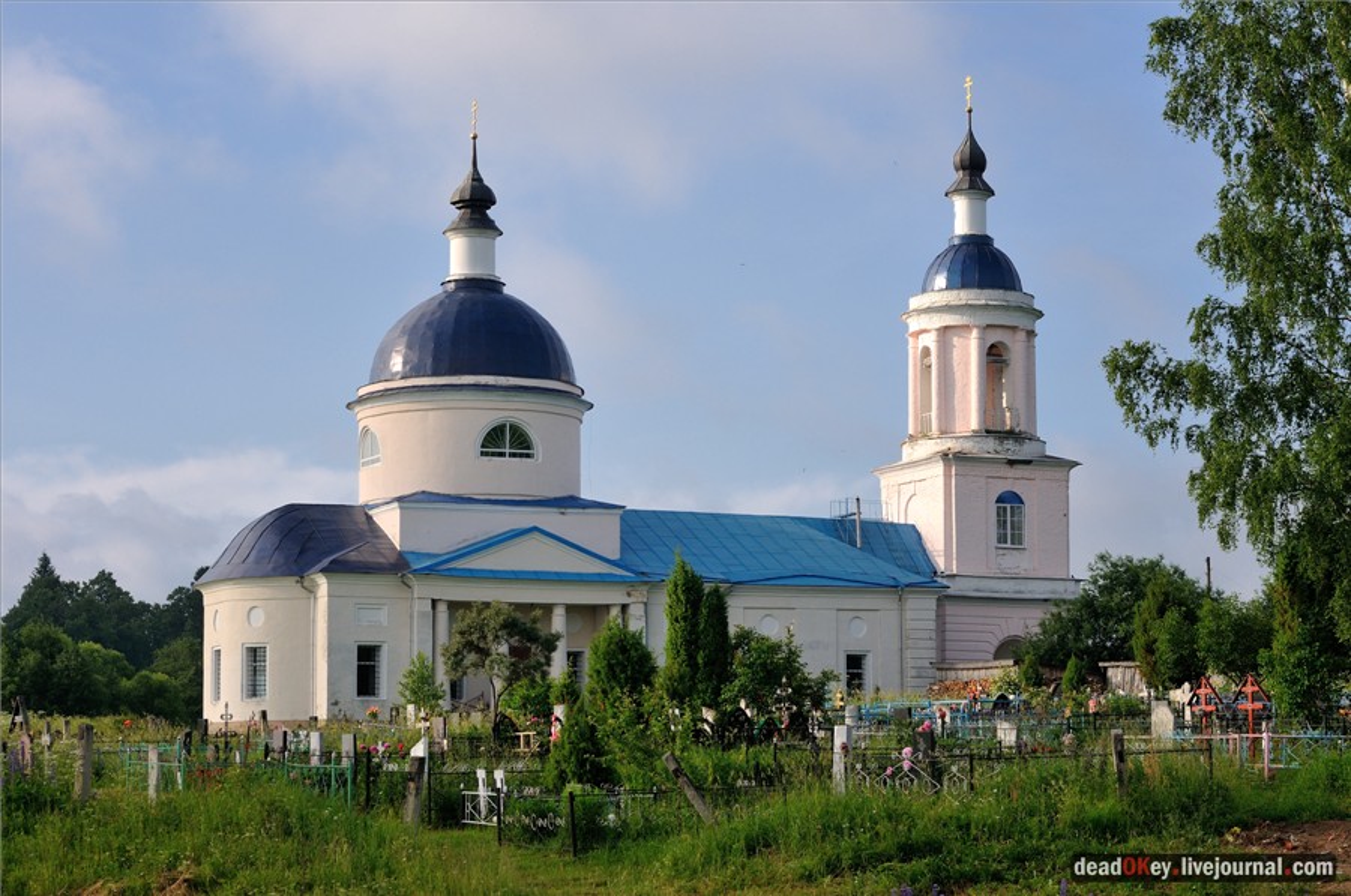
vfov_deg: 18.1
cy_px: 448
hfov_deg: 27.0
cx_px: 676
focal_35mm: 75
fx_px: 2810
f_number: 5.6
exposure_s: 1/500
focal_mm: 50
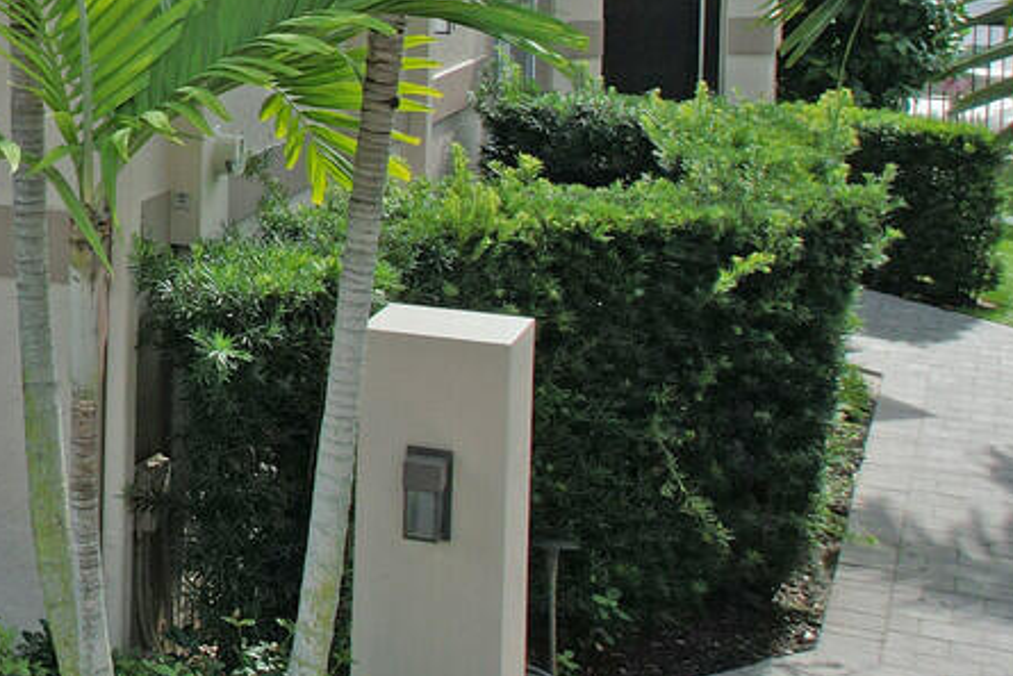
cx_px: -632
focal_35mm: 79
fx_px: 2224
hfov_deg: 20.6
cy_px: -98
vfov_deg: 16.7
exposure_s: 1/2000
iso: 100
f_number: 2.8
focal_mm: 8.38
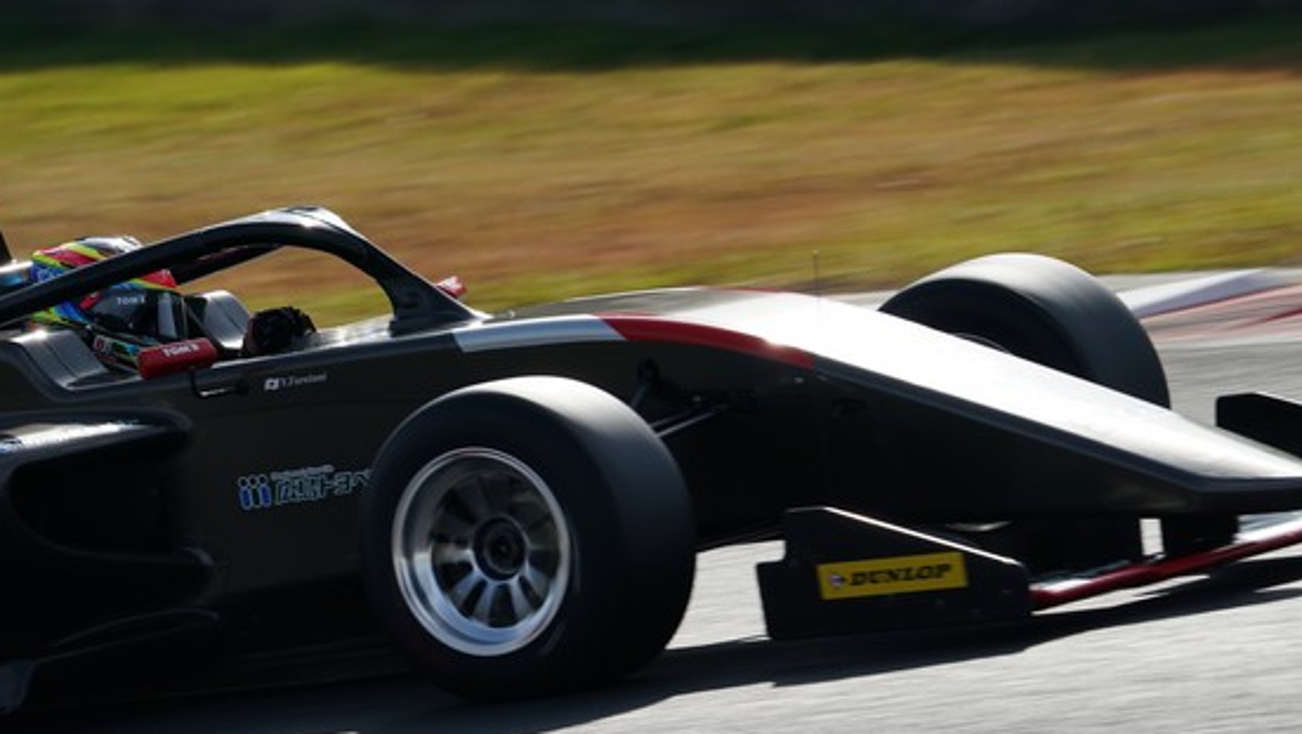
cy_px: 533
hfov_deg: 4.6
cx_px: 455
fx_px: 16232
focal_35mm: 470
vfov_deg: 2.6
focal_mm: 344
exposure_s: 1/320
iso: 200
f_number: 11
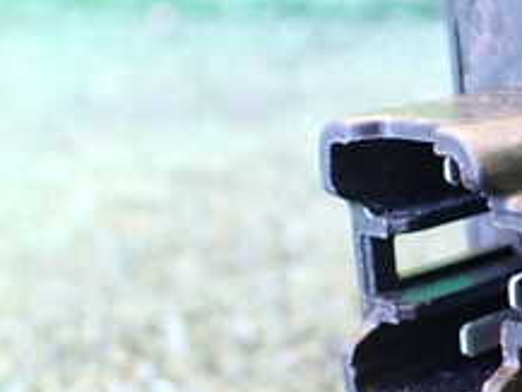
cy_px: 212
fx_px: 1252
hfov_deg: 21.3
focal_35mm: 83
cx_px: 681
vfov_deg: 17.8
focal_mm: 5.4
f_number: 2.3
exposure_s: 1/30
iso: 1000
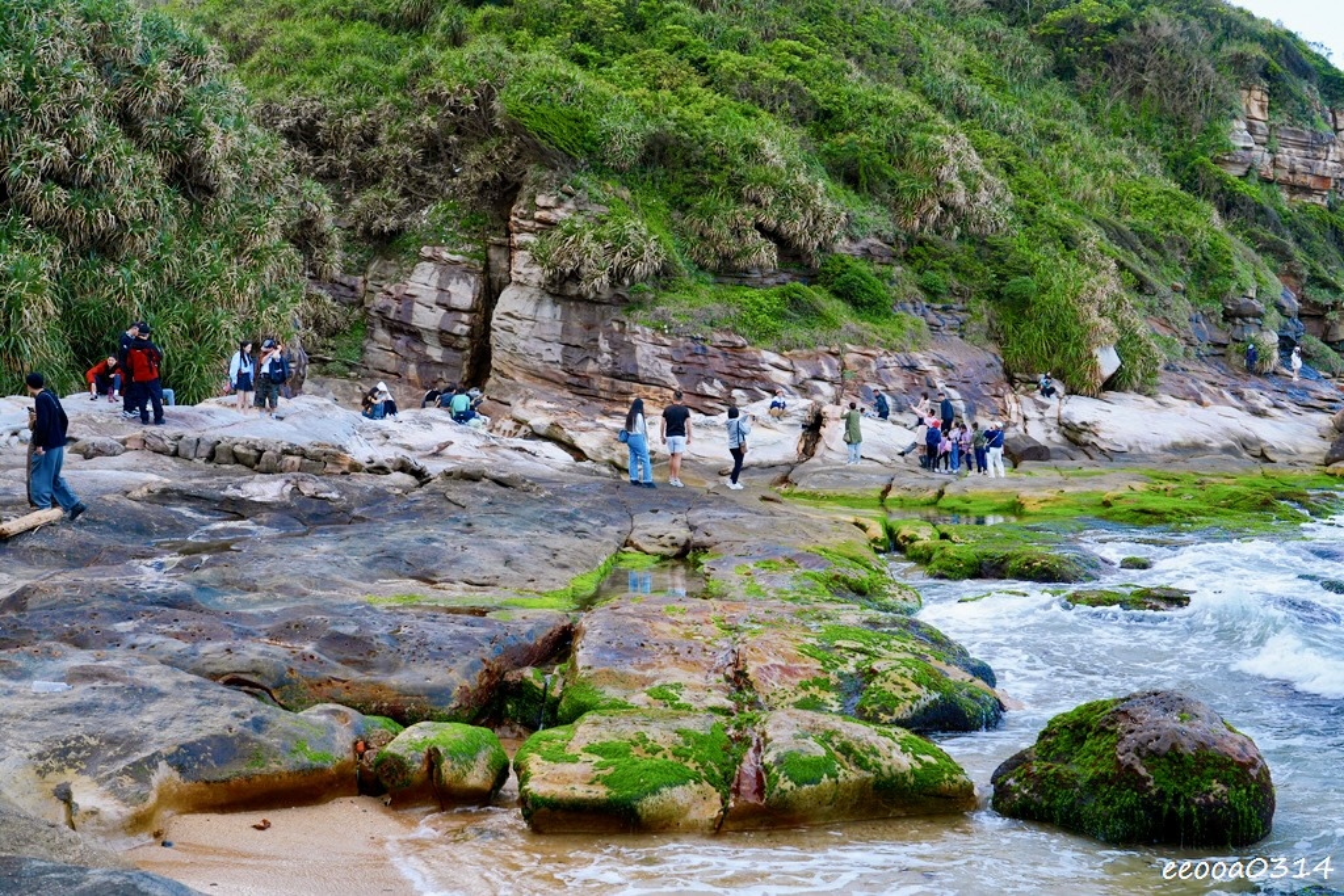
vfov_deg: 33.4
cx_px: 672
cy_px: 448
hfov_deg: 48.5
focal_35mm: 40
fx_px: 1493
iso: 320
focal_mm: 40
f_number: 9
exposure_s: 1/60
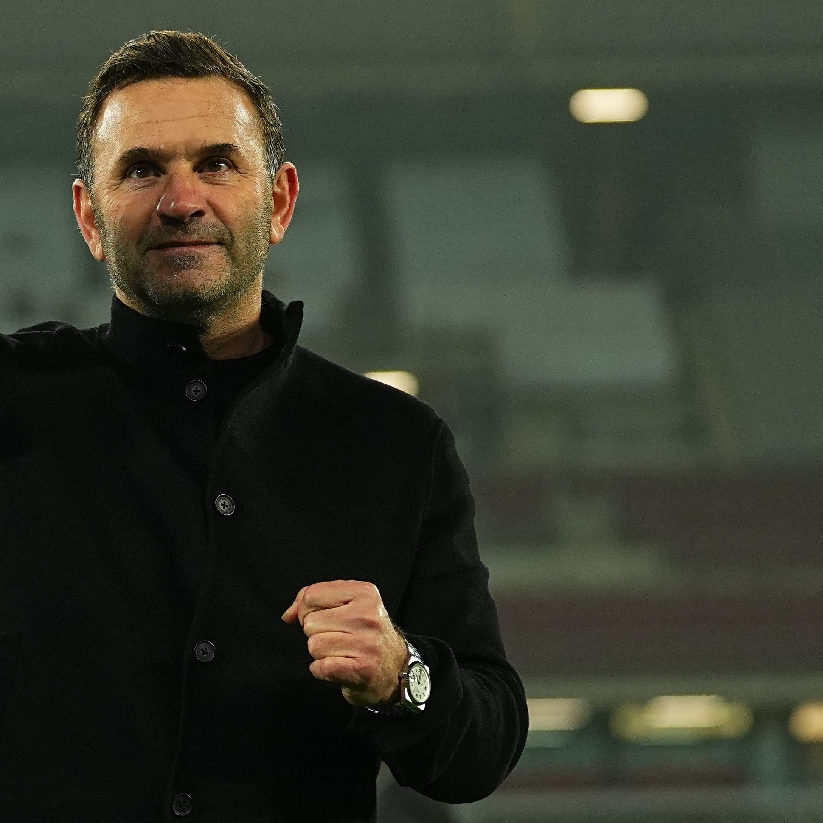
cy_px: 319
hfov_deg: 7.5
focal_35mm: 234
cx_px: 161
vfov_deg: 7.5
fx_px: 6294
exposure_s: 1/1600
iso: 2000
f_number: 2.8
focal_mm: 87
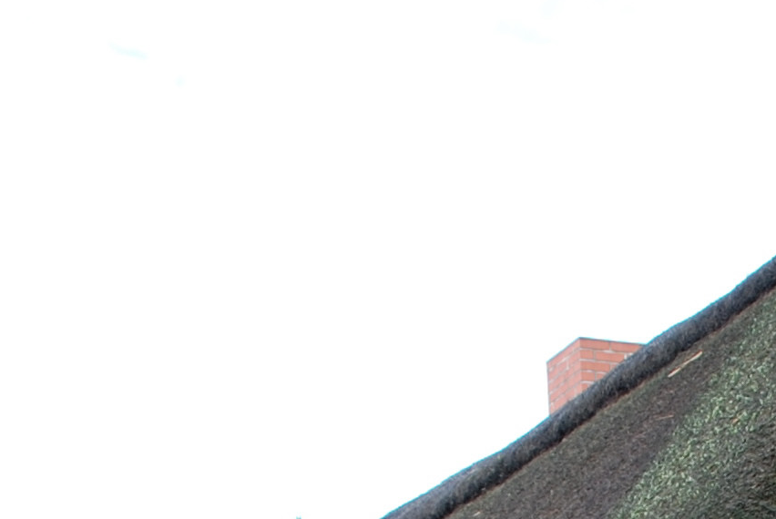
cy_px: 1065
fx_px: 3237
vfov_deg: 8.6
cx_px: 952
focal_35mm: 150
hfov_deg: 13.3
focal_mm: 22
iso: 100
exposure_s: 1/100
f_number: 5
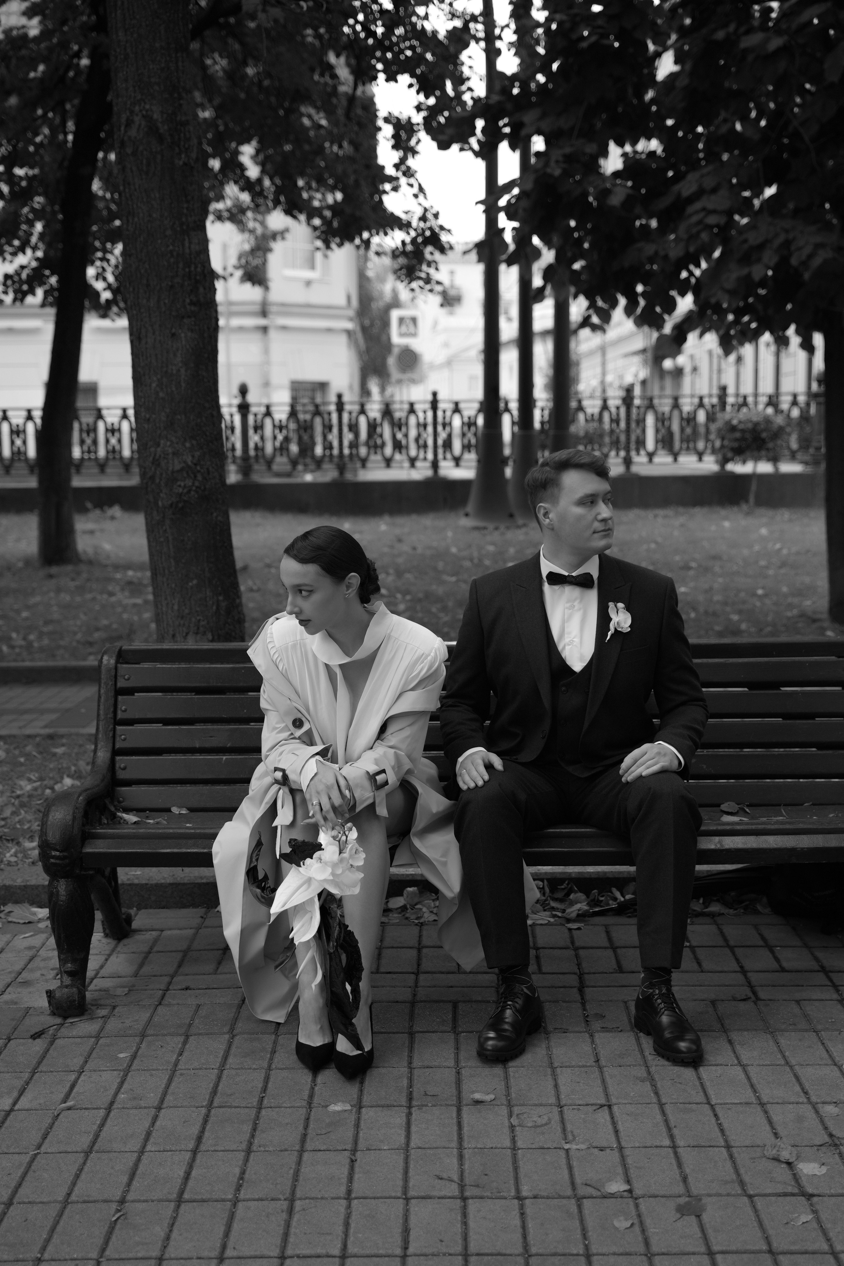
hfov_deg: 31.2
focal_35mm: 43
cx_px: 422
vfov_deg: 45.4
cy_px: 633
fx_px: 1512
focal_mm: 43
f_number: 2.8
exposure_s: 1/640
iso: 320
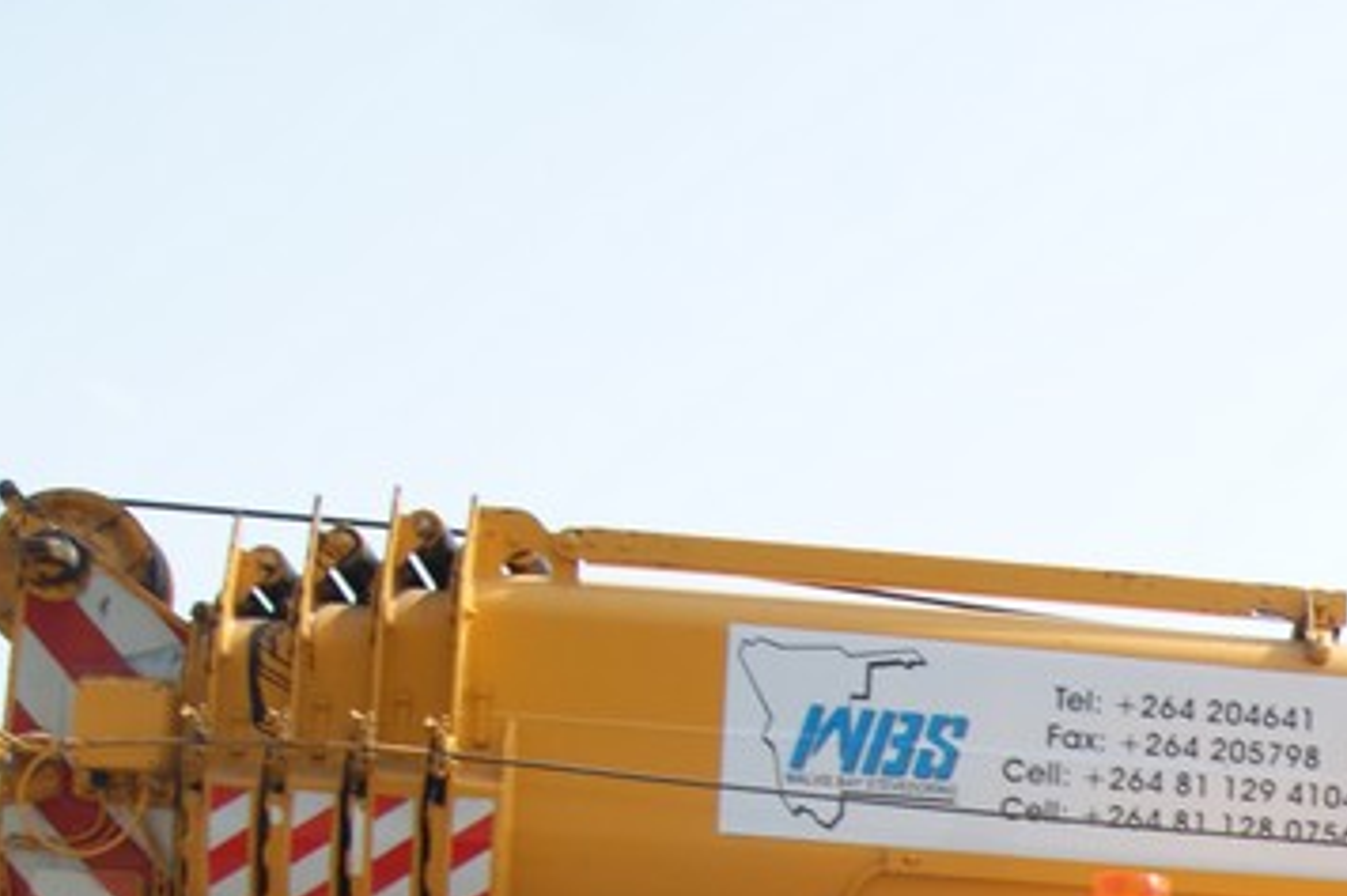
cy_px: 1524
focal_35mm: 97
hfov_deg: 18.9
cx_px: 1922
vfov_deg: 13.0
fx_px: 3628
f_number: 10
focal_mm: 18
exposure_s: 1/100
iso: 100
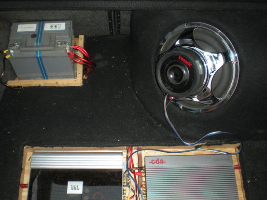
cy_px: 103
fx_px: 339
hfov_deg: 42.9
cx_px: 132
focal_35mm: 44
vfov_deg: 32.9
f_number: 3.1
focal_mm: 6.3
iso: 72
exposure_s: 1/30
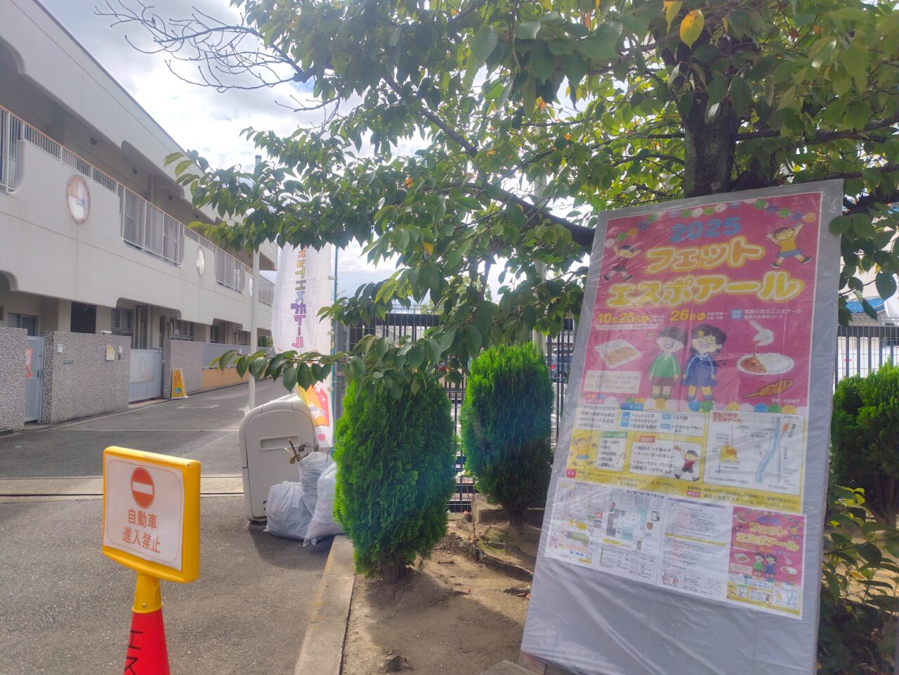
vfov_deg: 58.9
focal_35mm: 23
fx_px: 597
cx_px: 450
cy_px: 338
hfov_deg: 73.9
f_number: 1.9
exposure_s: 1/2555
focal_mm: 5.6
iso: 50
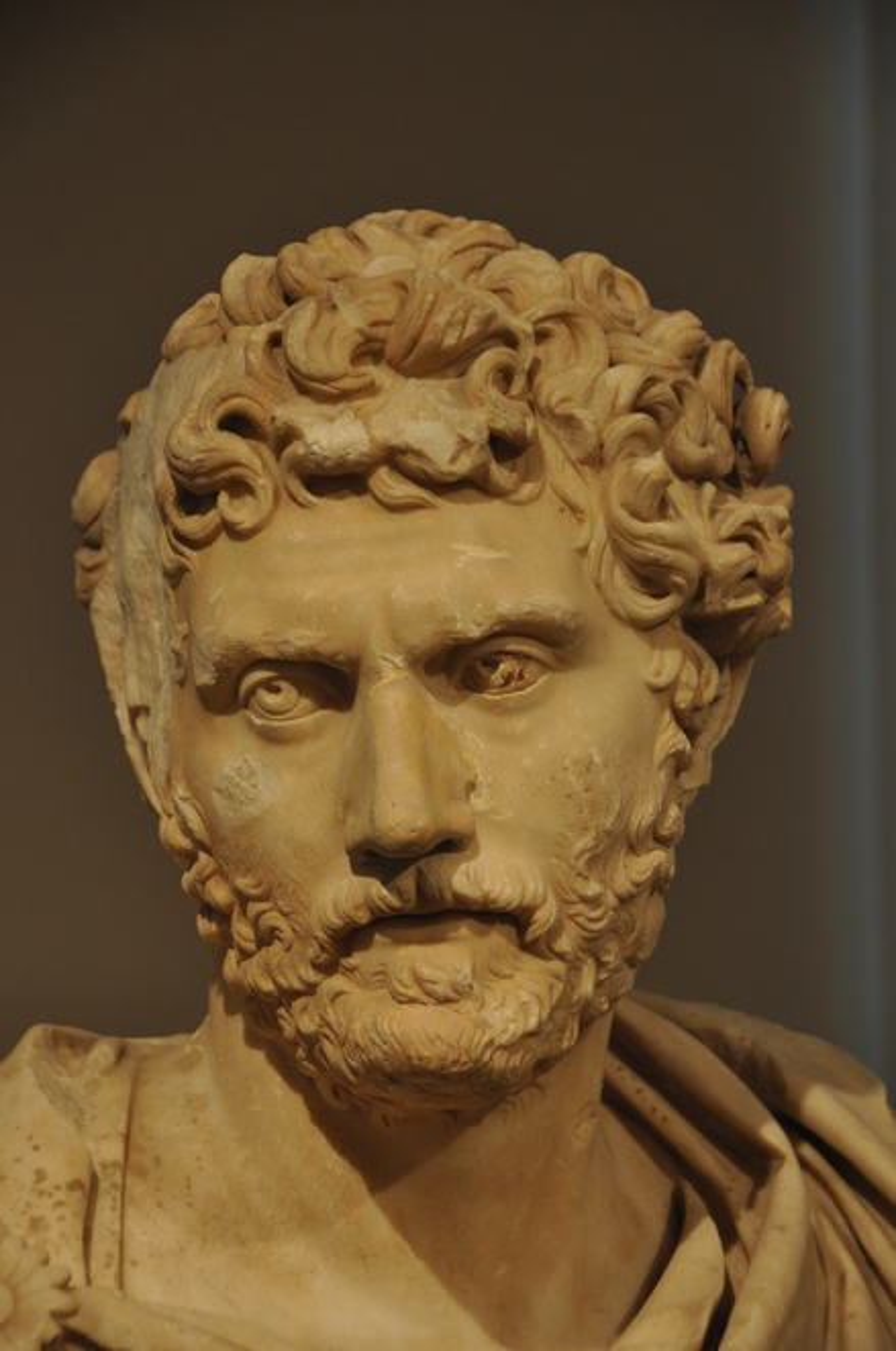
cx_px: 448
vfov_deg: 17.1
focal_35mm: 120
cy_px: 676
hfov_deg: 11.4
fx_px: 4496
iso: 500
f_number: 5
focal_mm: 80
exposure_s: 1/60
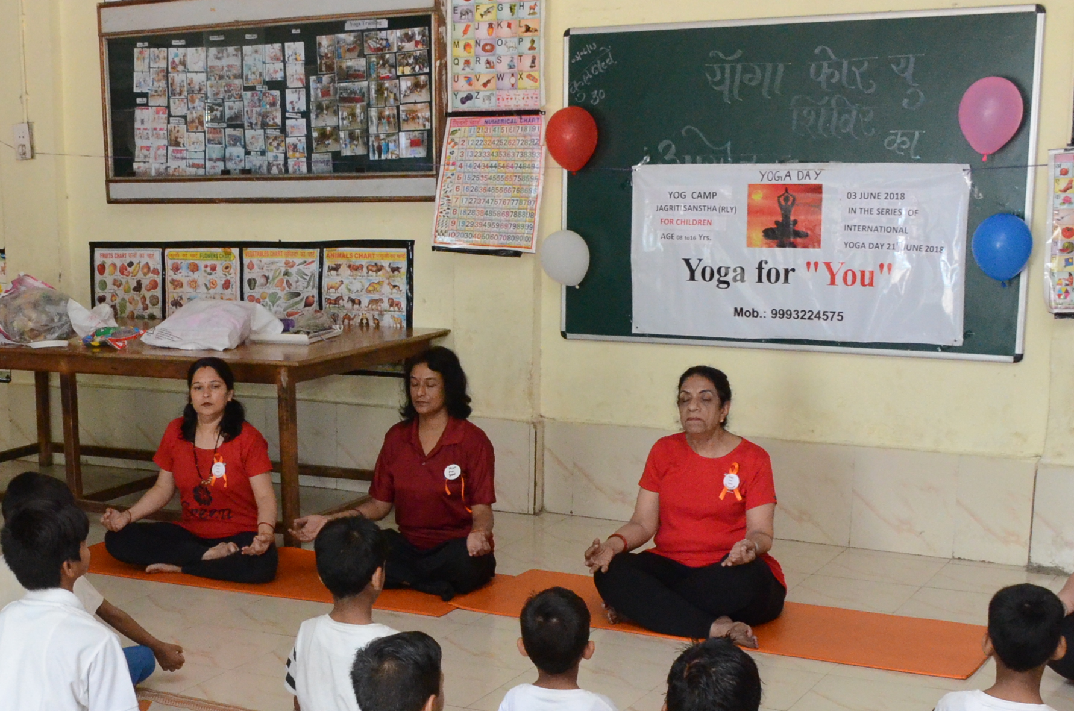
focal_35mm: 56
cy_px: 605
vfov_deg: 23.6
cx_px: 270
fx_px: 1667
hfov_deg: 34.9
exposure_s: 1/100
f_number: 7.1
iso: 3200
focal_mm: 18
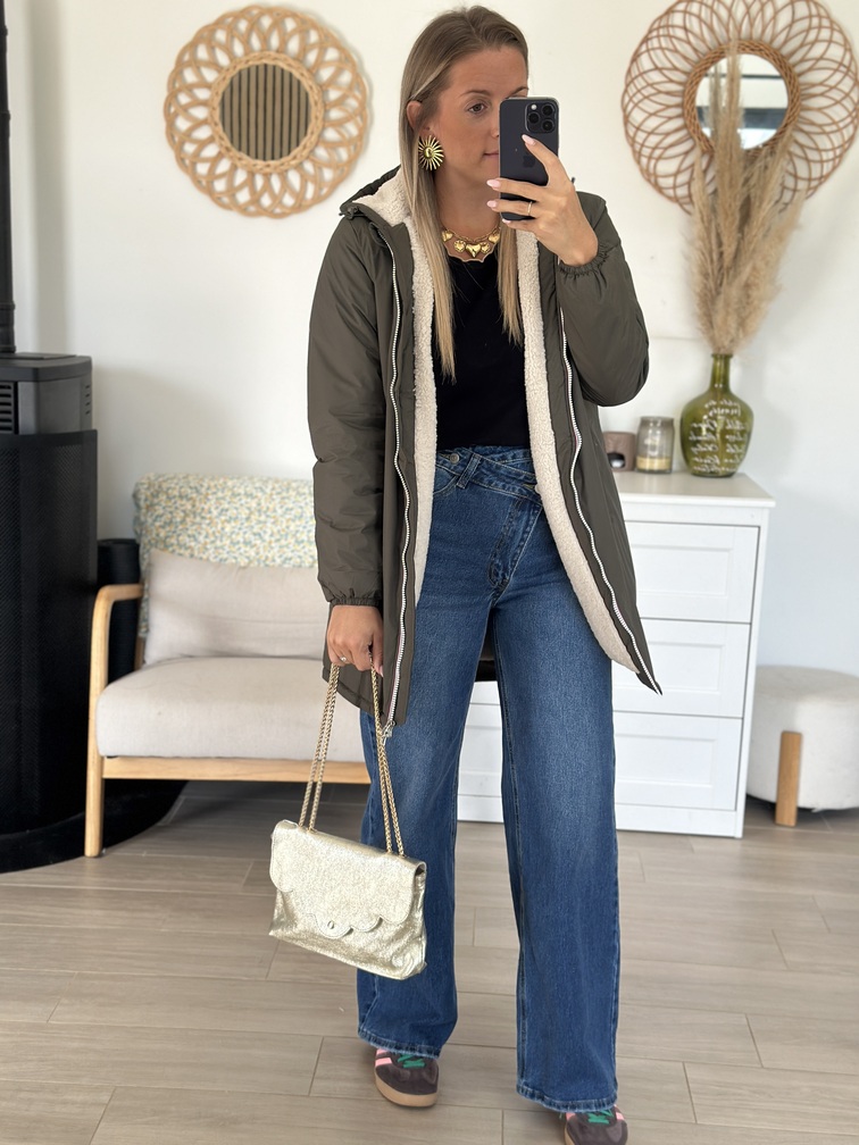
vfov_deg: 39.7
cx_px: 430
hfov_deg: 30.3
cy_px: 572
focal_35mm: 48
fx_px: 1588
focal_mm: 6.86
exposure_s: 1/347
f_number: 1.78
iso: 80
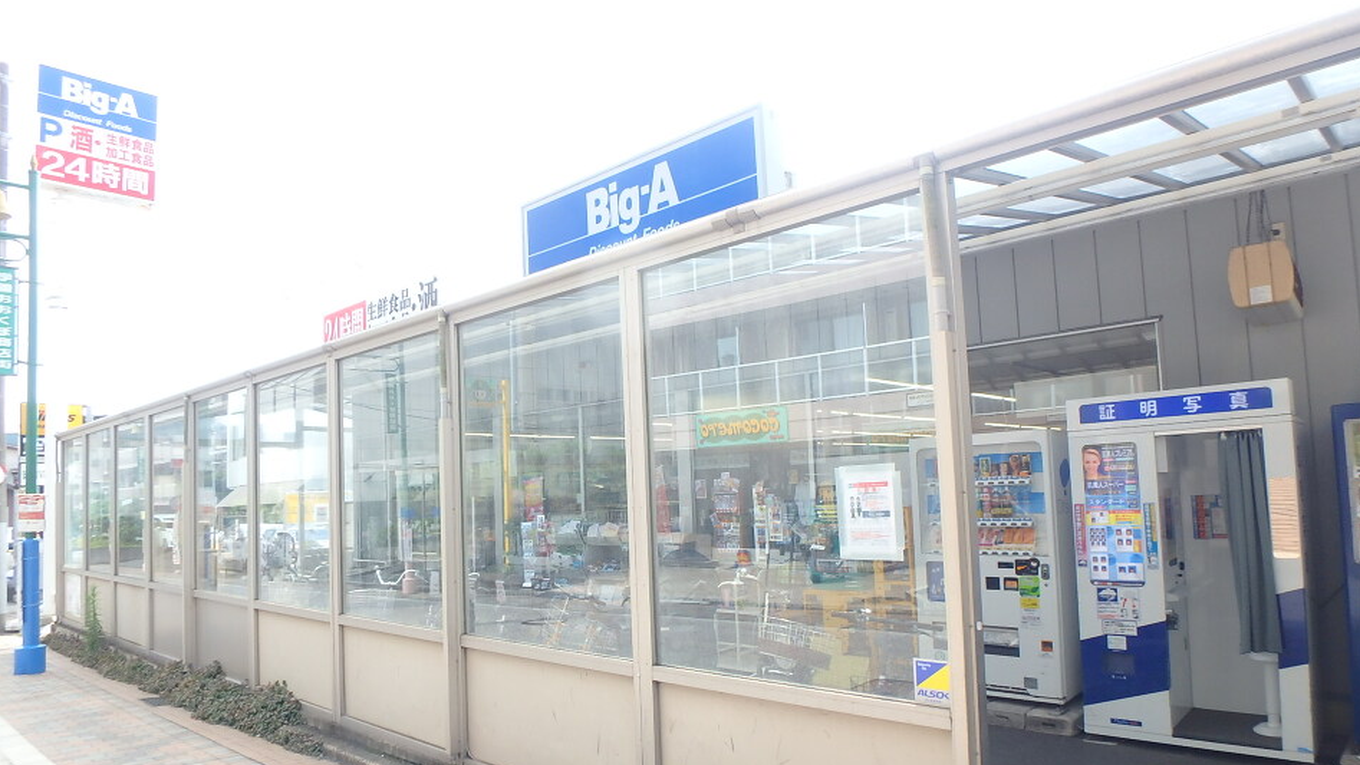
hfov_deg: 78.7
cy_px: 468
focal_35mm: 23
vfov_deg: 49.2
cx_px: 682
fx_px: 830
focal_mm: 3.7
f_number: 3.5
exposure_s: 1/160
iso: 125
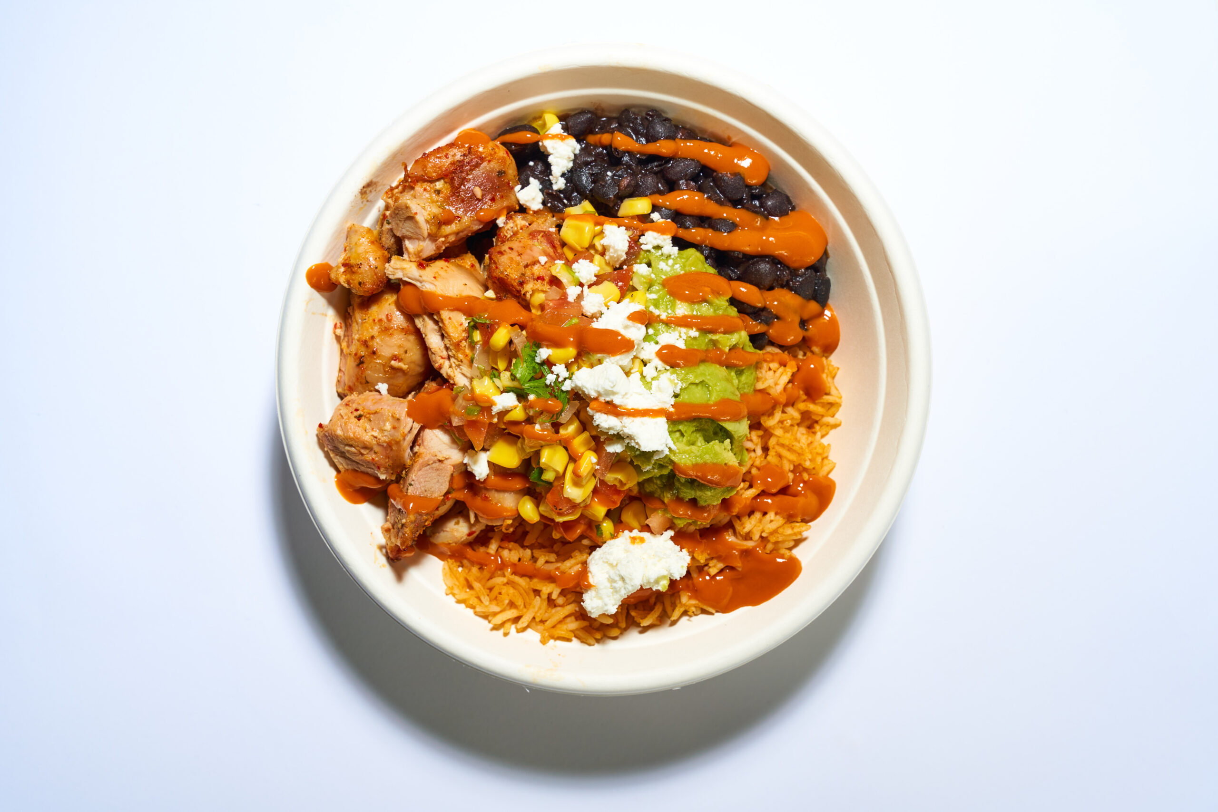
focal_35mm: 48
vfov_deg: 28.3
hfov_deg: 41.4
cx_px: 609
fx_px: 1611
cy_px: 406
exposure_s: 1/125
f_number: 10
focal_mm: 47.6
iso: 125
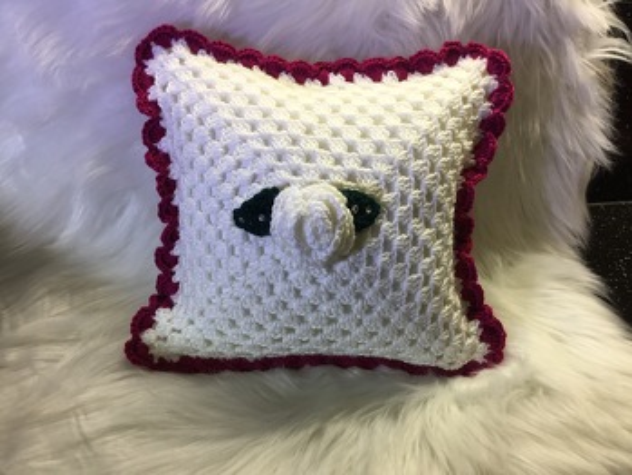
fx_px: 566
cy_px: 238
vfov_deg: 45.5
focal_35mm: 31
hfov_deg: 58.3
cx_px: 316
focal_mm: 3.3
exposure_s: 1/50
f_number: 2.4
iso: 32
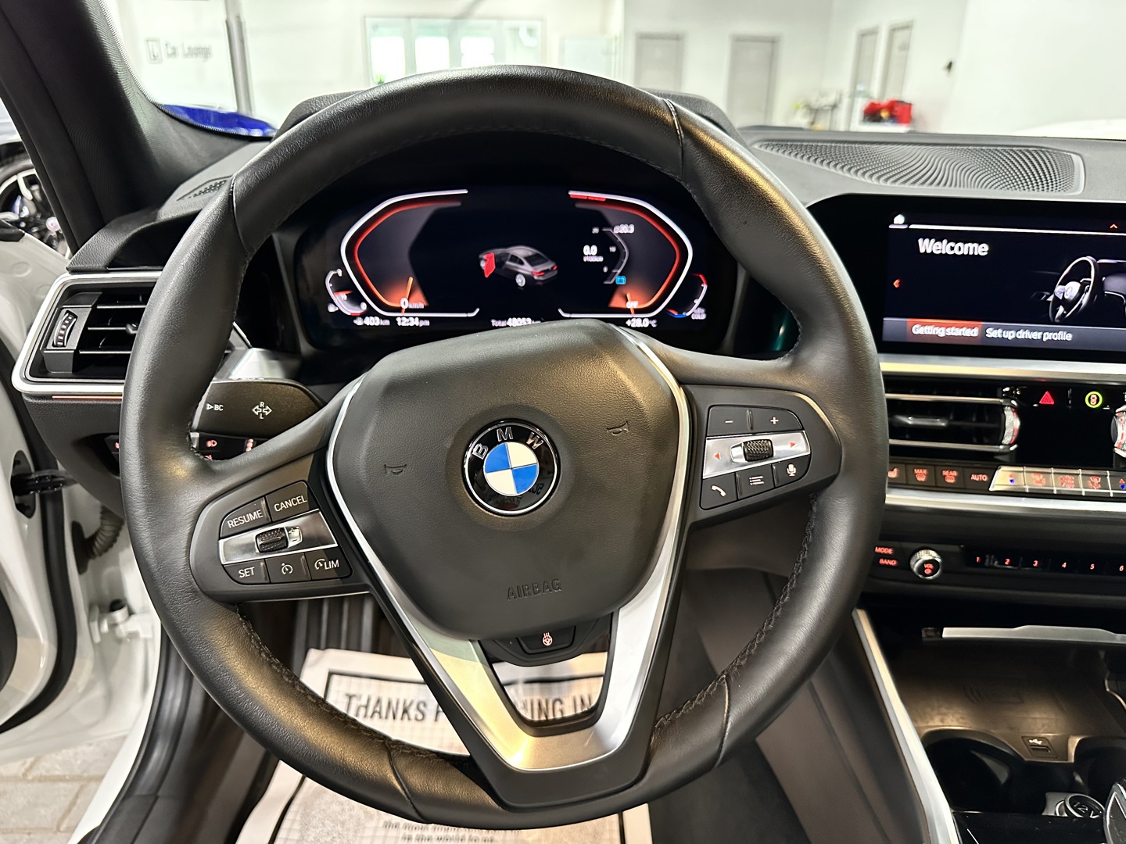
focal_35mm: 24
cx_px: 563
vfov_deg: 56.8
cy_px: 422
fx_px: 781
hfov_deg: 71.6
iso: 800
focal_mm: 6.86
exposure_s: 1/41
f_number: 1.78
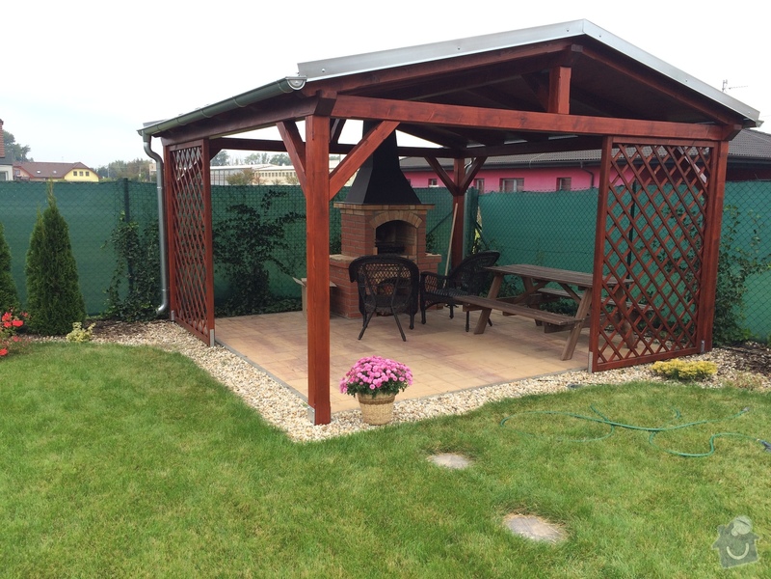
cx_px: 386
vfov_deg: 48.2
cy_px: 290
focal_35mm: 29
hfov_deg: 61.7
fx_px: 646
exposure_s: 1/380
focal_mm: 4.15
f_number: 2.2
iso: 32
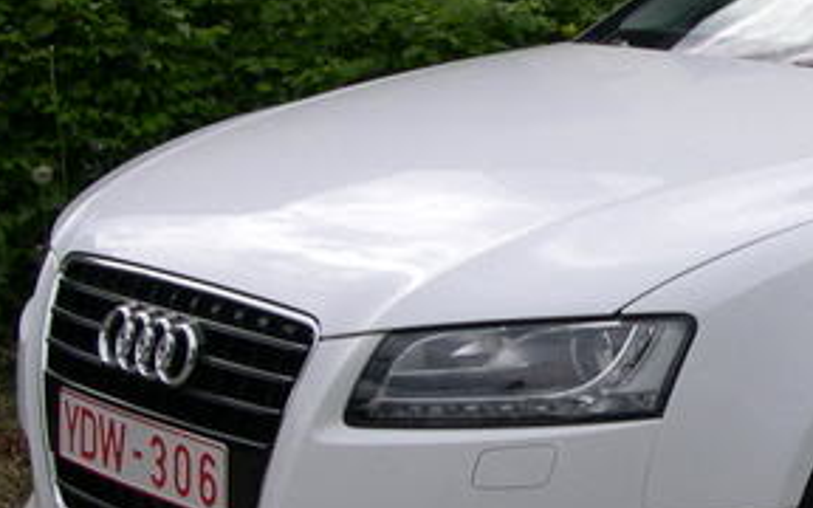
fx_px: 2482
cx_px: 957
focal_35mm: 112
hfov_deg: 17.8
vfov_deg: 11.7
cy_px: 327
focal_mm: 8
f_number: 7.6
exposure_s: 1/212
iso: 100
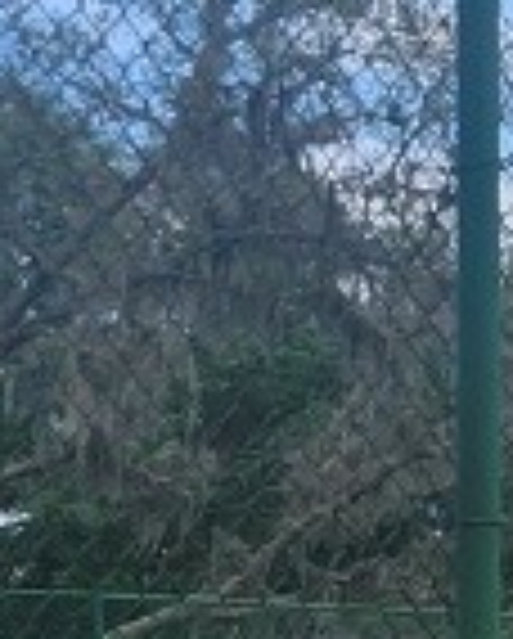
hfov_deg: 8.7
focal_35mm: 162
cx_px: 1242
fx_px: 3068
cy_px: 860
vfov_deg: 11.5
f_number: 1.8
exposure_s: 1/885
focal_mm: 5.54
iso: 25
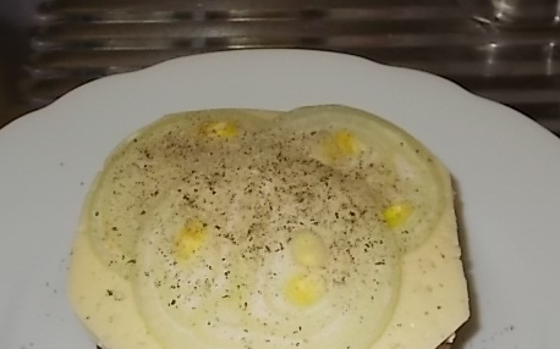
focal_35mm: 86
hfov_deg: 24.1
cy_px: 253
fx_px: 1312
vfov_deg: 15.1
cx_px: 291
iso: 200
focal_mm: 10.3
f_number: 4.9
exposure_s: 1/30
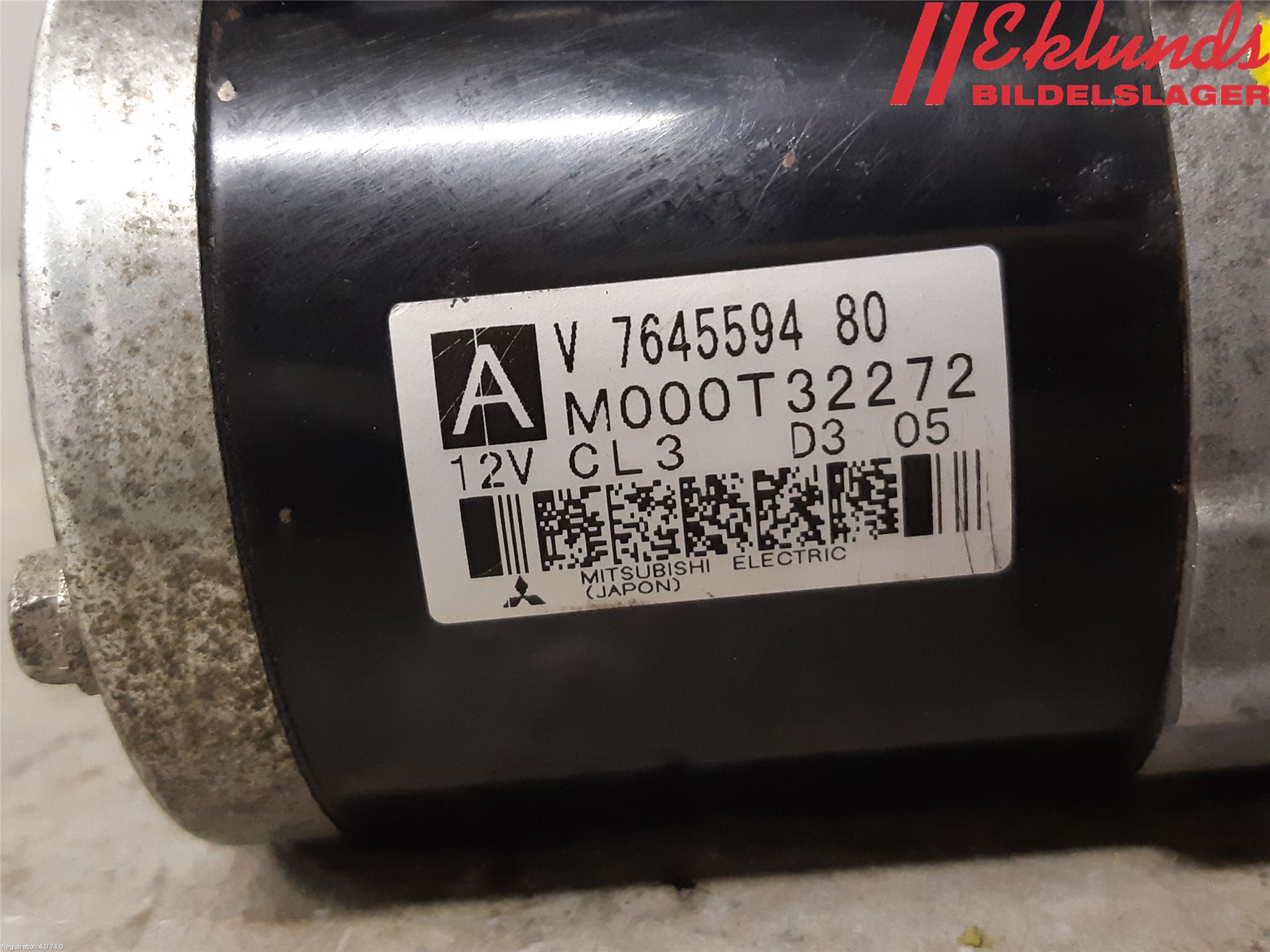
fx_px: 954
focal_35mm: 26
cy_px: 476
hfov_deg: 67.3
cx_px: 635
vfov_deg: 53.1
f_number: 1.7
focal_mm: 3.93
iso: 320
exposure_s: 1/50
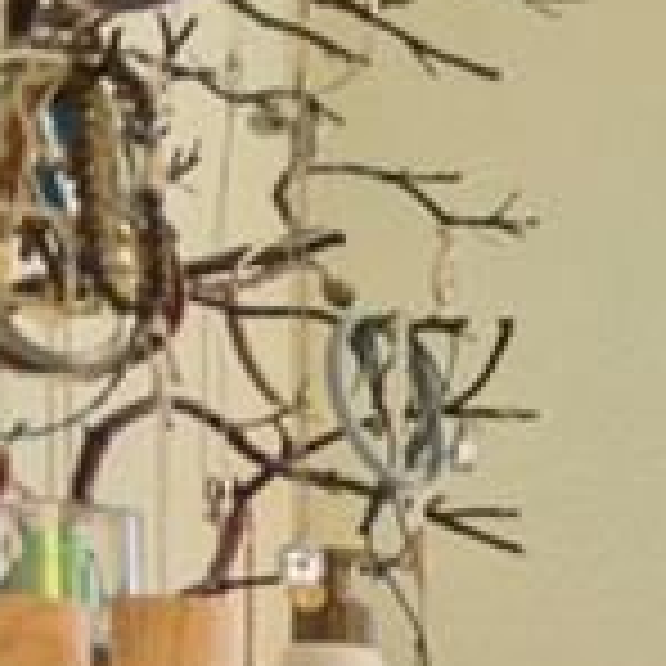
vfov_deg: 11.9
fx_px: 3004
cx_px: 2902
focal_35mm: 138
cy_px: 1116
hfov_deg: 7.3
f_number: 4
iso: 100
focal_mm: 10
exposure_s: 1.3
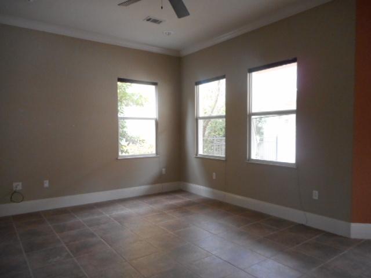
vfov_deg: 54.9
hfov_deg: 69.4
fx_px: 268
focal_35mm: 25
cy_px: 139
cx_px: 186
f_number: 3.7
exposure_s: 1/30
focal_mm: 4.5
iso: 400
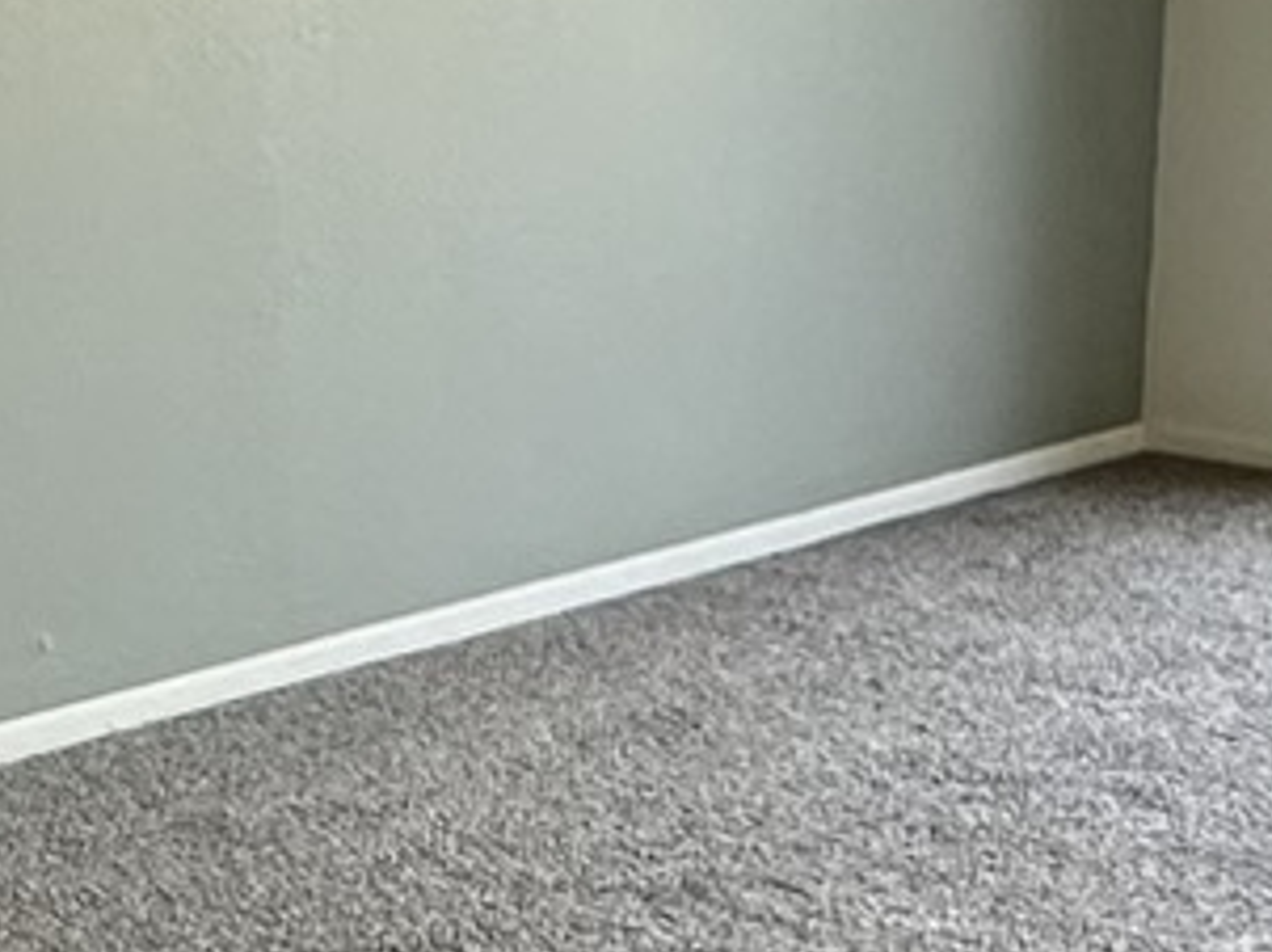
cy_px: 1318
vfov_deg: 14.7
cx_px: 526
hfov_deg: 20.6
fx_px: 3488
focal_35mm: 95
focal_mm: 2.22
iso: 250
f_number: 2.2
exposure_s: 1/120
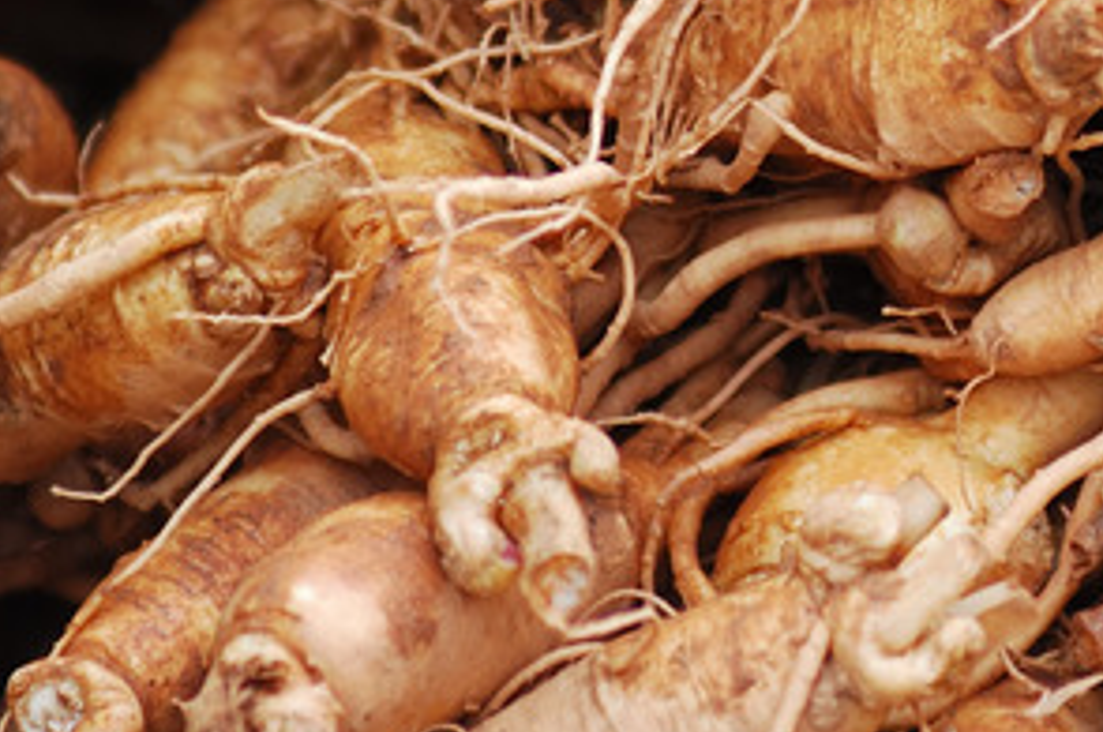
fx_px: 24379
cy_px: 71
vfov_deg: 1.7
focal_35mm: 797
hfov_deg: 2.6
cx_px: 1249
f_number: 2.8
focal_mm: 200
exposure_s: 1/250
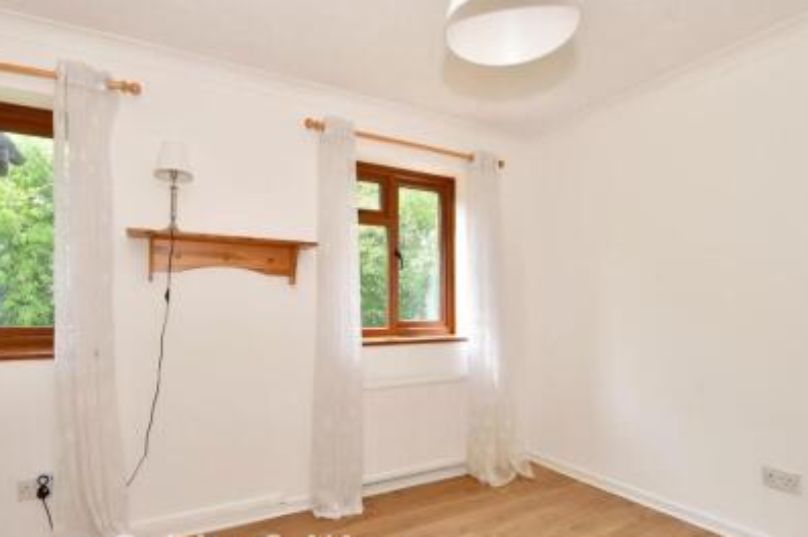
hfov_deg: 89.9
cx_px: 374
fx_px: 404
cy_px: 304
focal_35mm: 18
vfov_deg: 67.0
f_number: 8
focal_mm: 10
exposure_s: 1/80
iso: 200
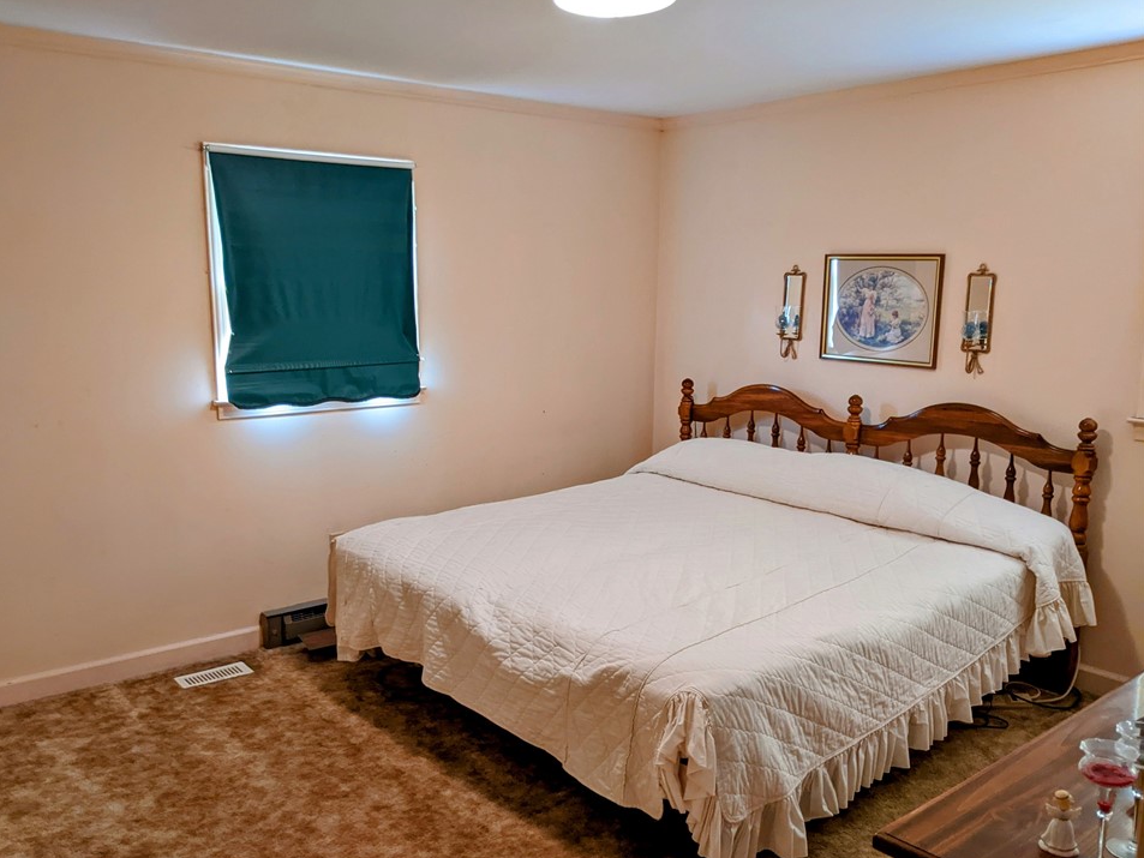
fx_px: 959
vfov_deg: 48.2
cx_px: 533
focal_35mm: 29
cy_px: 449
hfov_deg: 61.6
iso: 332
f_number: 1.8
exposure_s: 1/30
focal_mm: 4.44
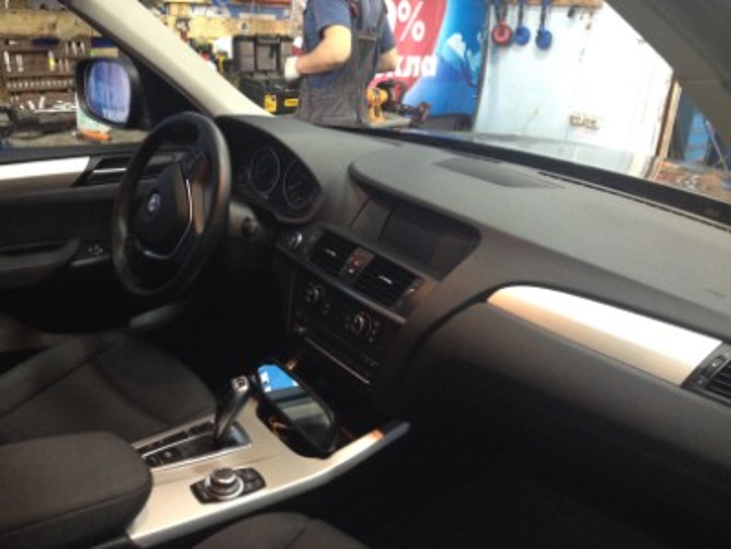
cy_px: 274
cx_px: 366
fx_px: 739
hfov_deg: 52.6
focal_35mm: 35
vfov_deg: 40.7
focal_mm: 4.28
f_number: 2.4
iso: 320
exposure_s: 1/20
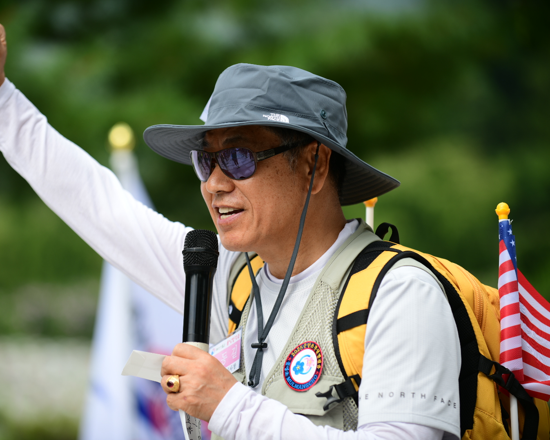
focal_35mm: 158
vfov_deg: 9.8
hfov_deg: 12.2
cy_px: 220
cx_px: 223
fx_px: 2572
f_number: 2.8
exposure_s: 1/800
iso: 100
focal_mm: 140
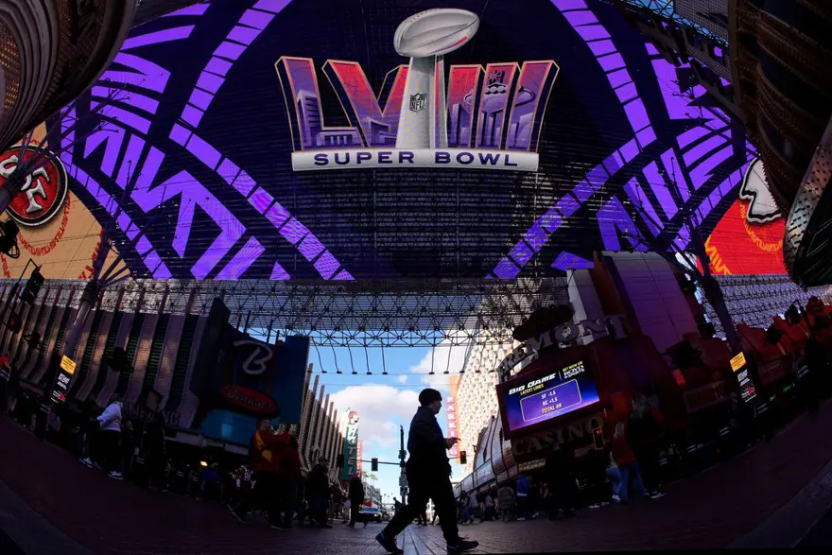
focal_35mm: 15
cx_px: 416
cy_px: 278
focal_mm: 15
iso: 320
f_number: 4
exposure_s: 1/500
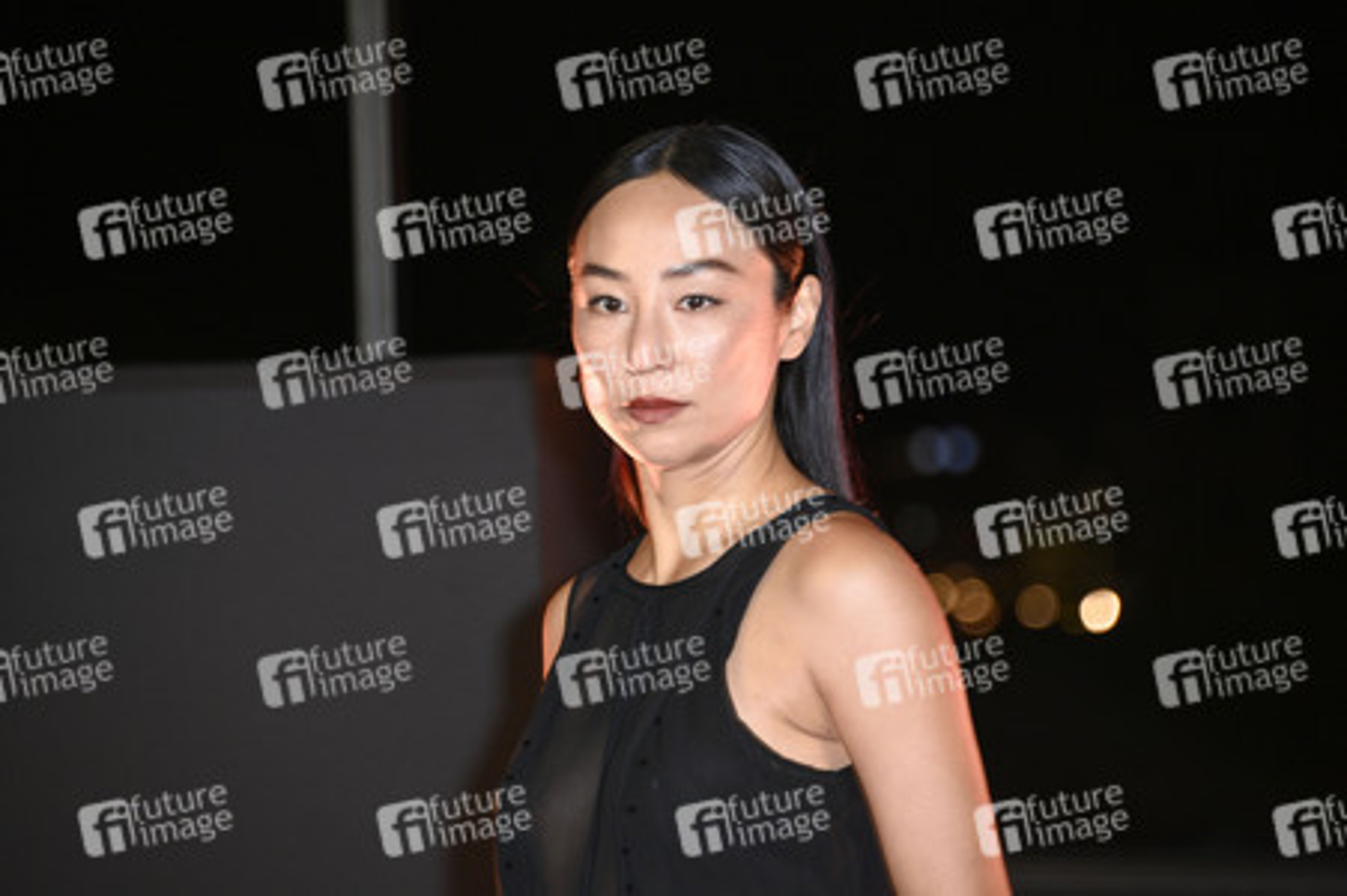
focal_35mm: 210
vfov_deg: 6.5
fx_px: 7852
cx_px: 674
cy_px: 448
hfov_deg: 9.8
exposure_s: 1/80
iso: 1000
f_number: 5.6
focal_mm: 210
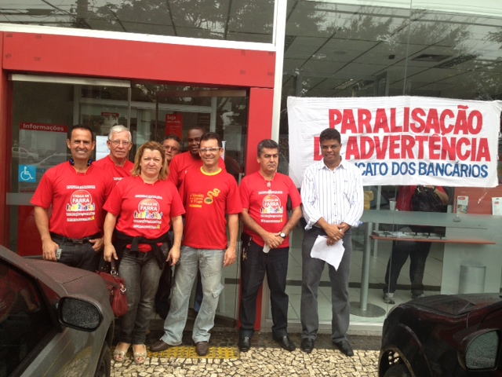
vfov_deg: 42.9
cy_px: 188
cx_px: 251
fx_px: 479
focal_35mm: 33
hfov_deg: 55.4
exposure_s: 1/262
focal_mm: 4.13
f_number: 2.4
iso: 64
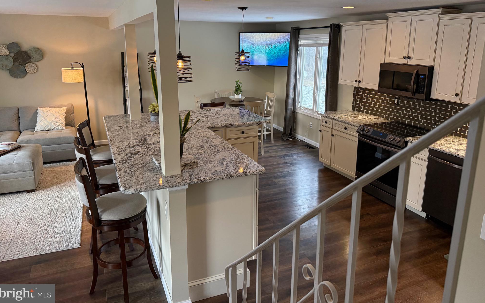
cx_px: 242
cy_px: 118
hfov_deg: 70.4
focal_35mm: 26
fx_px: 344
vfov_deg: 47.3
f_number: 1.78
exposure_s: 1/120
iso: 400
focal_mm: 6.76
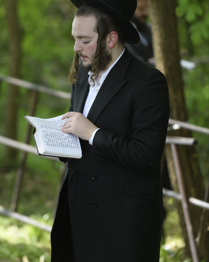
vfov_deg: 7.5
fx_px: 1995
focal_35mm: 258
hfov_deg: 6.0
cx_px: 90
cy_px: 100
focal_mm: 200
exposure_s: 1/250
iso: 200
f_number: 3.2
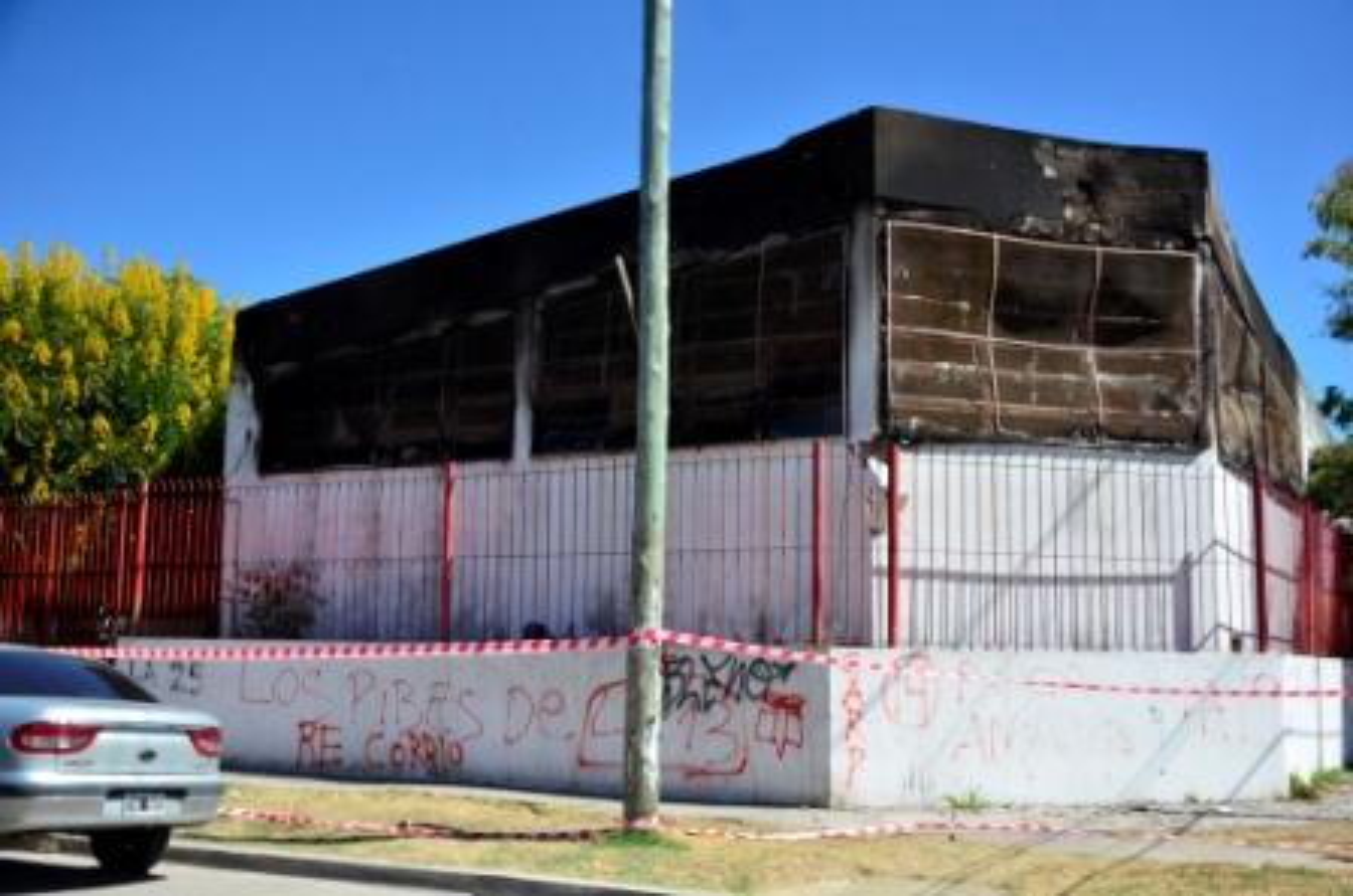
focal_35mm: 39
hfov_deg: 49.6
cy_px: 448
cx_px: 676
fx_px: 1463
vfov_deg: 34.1
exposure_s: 1/8000
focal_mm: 26
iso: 800
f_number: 3.8
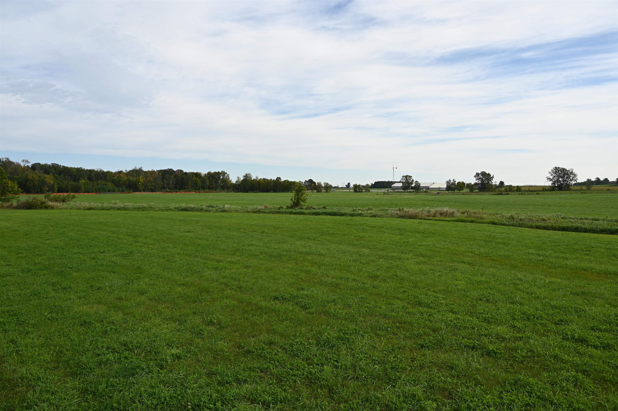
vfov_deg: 53.1
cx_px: 309
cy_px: 206
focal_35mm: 24
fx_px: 412
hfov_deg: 73.8
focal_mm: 24
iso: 100
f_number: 7.1
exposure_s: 1/400
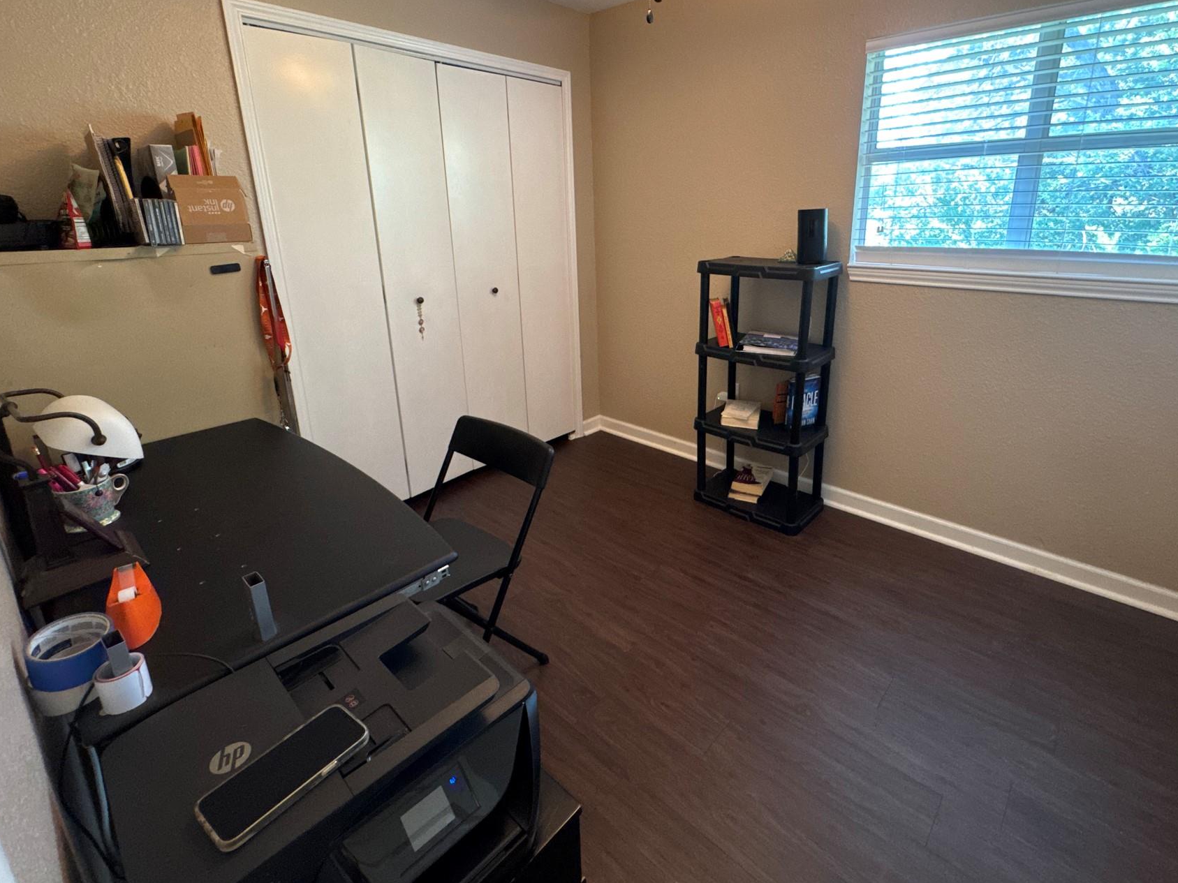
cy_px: 366
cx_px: 640
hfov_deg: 90.8
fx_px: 578
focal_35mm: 17
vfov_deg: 74.1
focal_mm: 2.22
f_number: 2.2
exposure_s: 1/60
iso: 1000
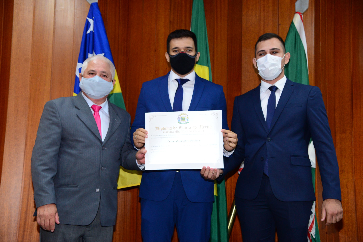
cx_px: 182
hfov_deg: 39.6
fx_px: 504
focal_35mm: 50
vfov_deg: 27.0
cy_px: 121
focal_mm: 50
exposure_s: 1/125
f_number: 4
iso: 2500
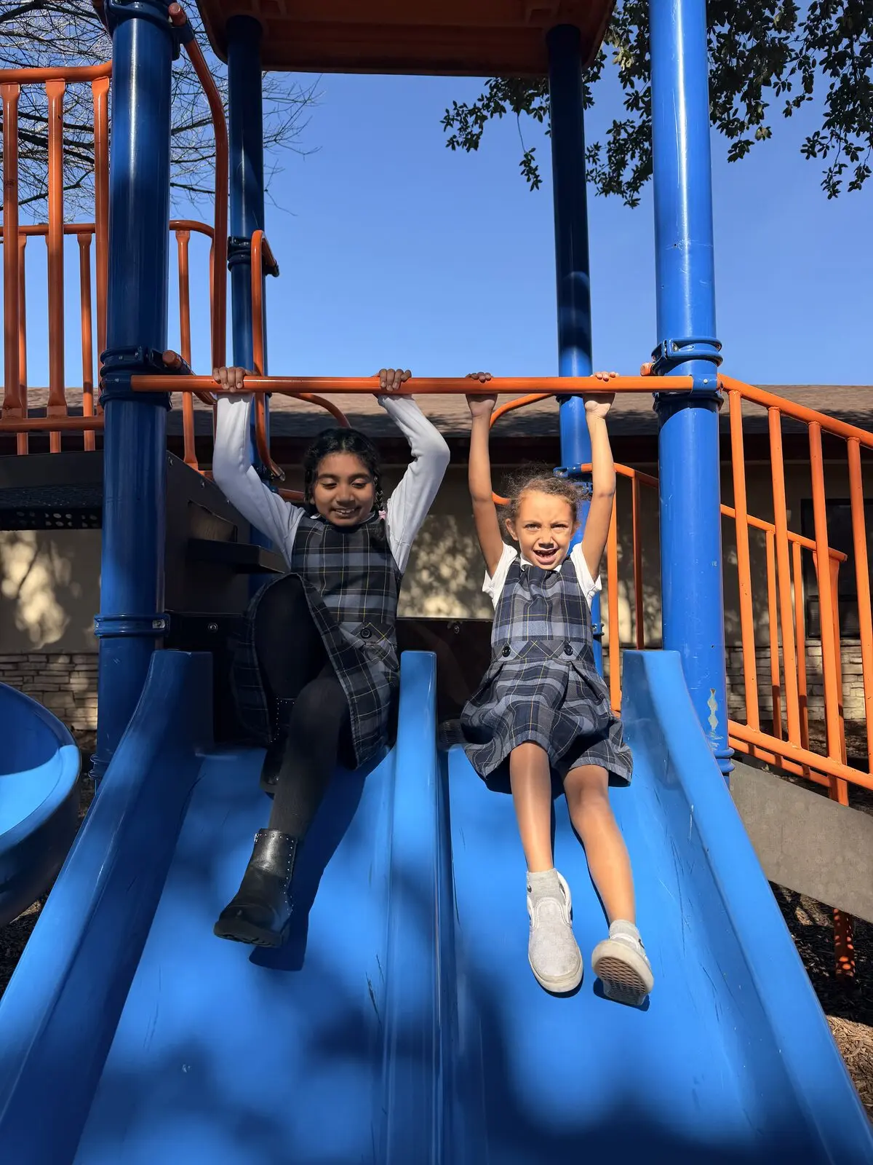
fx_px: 807
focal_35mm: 24
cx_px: 436
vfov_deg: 71.6
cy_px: 582
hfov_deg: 56.8
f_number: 1.78
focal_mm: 6.76
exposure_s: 1/2525
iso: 80
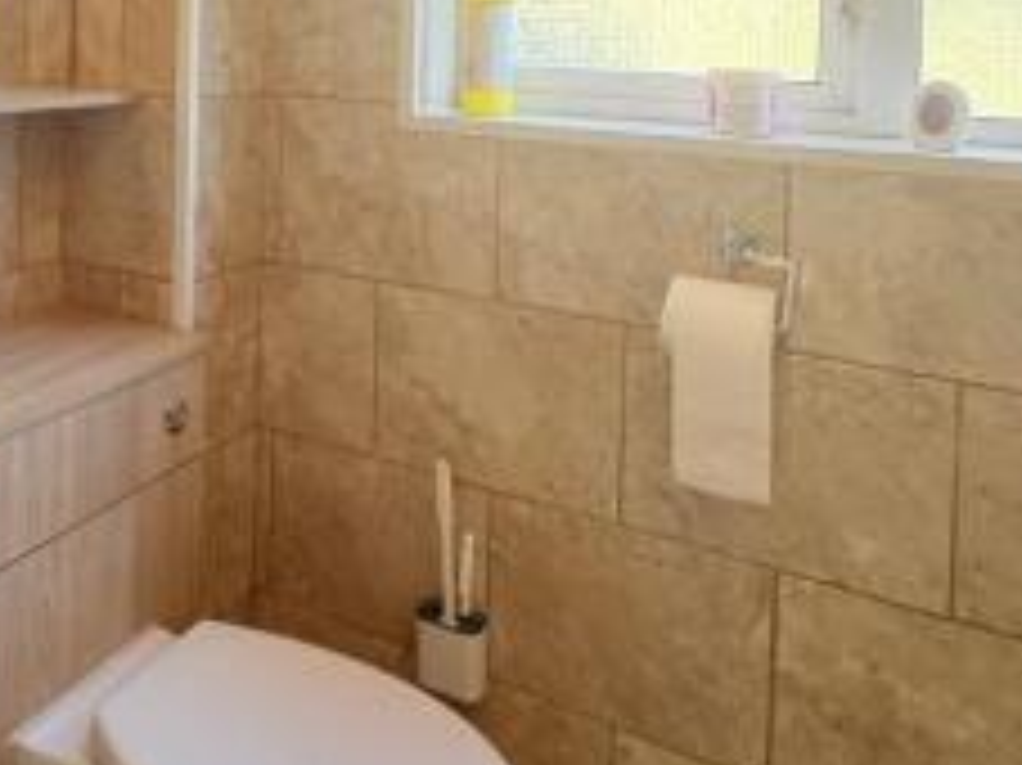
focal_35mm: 36
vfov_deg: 36.5
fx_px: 1062
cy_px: 43
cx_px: 173
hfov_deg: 47.9
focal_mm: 2.22
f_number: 2.2
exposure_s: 1/100
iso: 160
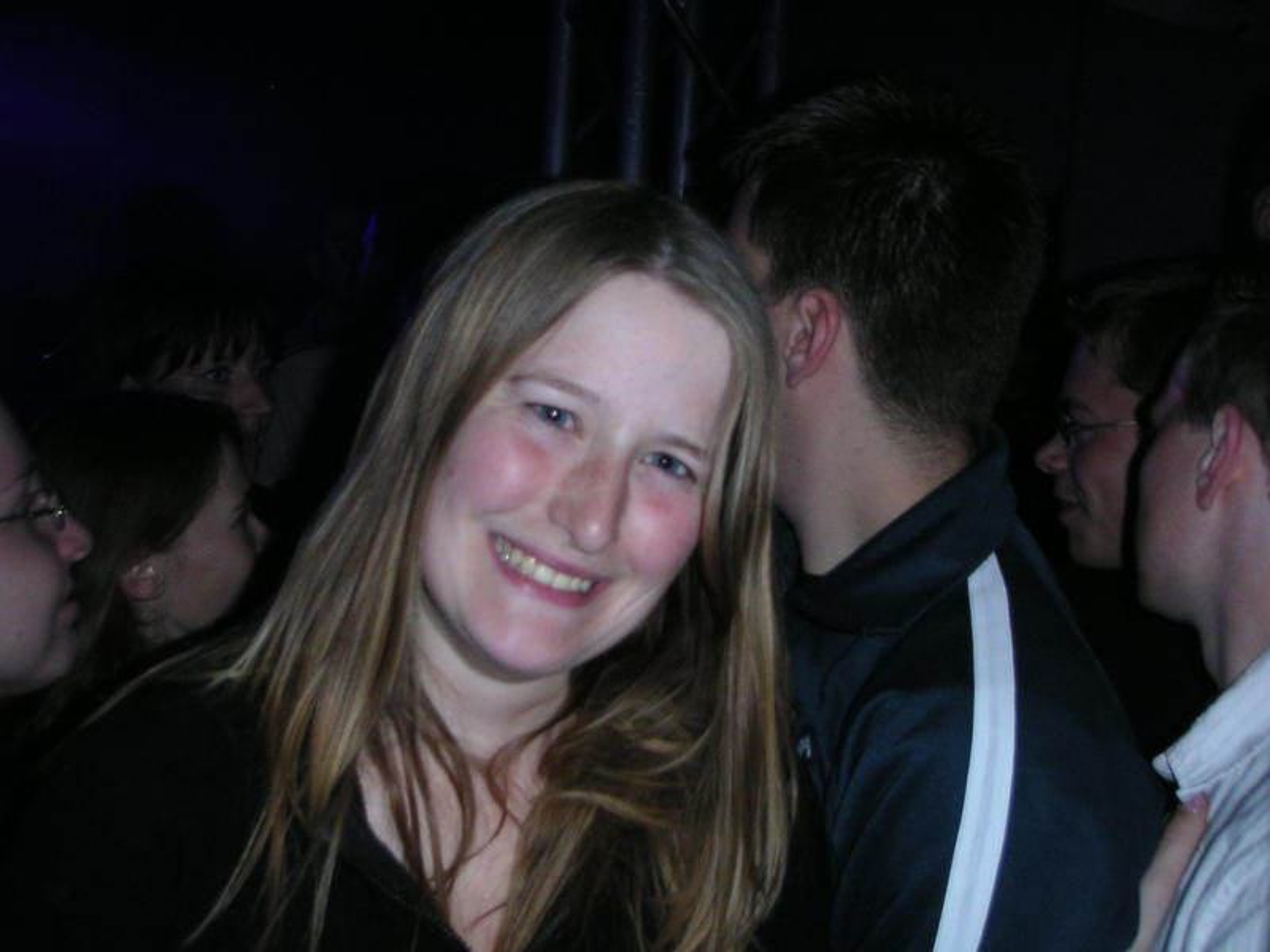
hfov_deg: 49.0
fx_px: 1394
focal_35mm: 38
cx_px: 635
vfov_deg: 37.7
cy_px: 476
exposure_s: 1/45
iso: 160
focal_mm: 6
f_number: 2.8
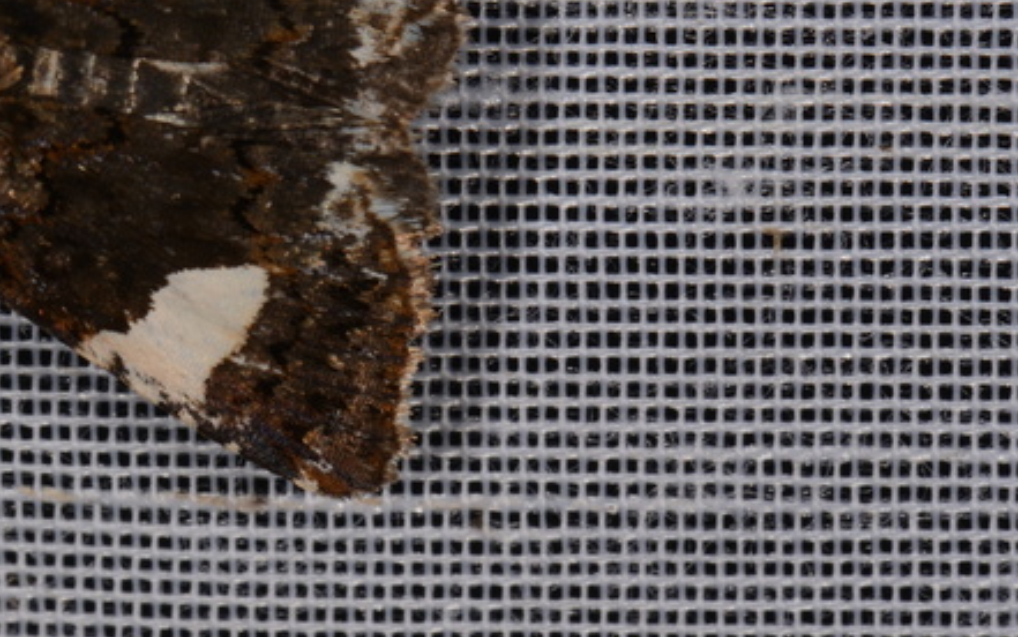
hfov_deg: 9.0
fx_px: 6464
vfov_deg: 5.6
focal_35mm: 233
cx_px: 192
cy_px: 58
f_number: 32
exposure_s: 1/60
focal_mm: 85
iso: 100
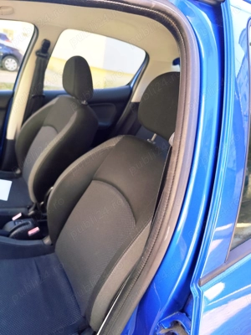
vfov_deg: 73.9
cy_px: 168
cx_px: 126
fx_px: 222
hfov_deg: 58.9
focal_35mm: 23
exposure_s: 1/100
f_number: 1.65
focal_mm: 6.19
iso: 80
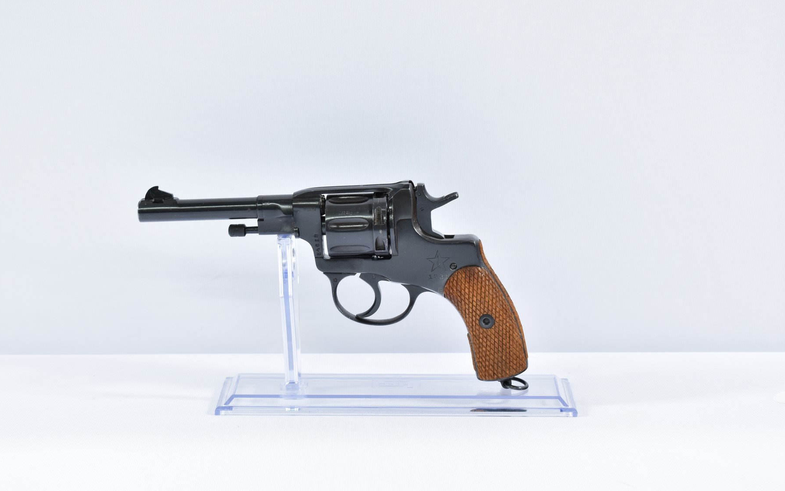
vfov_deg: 15.4
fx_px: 1819
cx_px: 361
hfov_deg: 24.4
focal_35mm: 85
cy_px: 254
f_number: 5.6
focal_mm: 50
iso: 640
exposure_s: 1/20
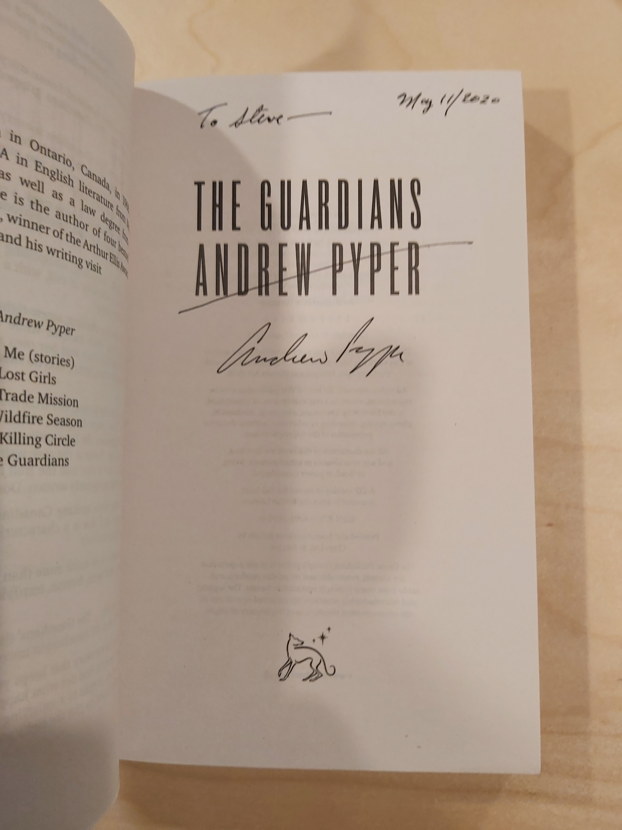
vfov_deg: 67.3
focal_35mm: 26
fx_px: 623
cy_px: 415
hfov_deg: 53.1
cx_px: 311
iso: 125
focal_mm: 3.92
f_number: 1.7
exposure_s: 1/60
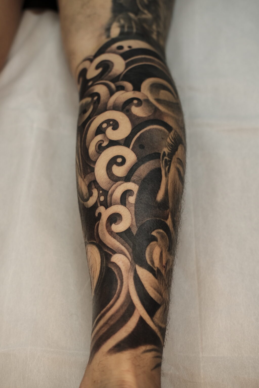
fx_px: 572
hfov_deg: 25.5
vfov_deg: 37.5
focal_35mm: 53
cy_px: 194
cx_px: 130
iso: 320
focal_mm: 35
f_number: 3.2
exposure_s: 1/250
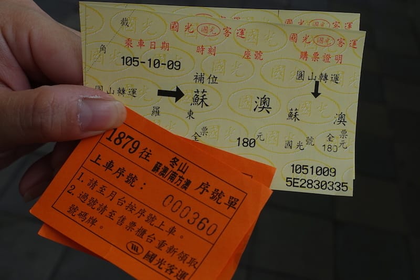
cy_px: 140
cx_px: 210
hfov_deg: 58.7
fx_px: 373
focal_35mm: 32
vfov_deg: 41.1
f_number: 4
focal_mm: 11.56
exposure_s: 1/200
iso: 125
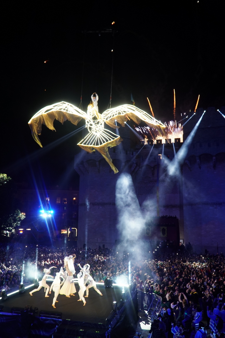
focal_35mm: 28
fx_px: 263
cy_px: 175
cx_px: 112
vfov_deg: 65.5
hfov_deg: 46.4
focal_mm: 18
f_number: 4
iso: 800
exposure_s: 1/30
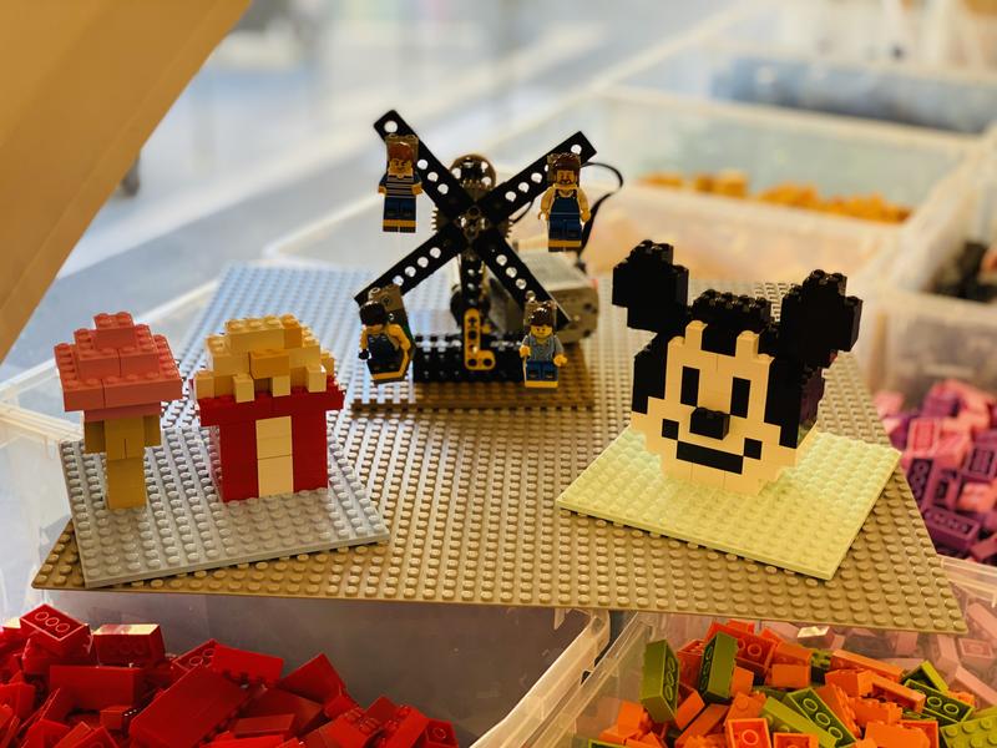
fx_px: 1498
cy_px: 374
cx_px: 498
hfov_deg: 36.8
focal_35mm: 52
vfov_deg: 28.0
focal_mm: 6
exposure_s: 1/100
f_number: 2
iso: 80
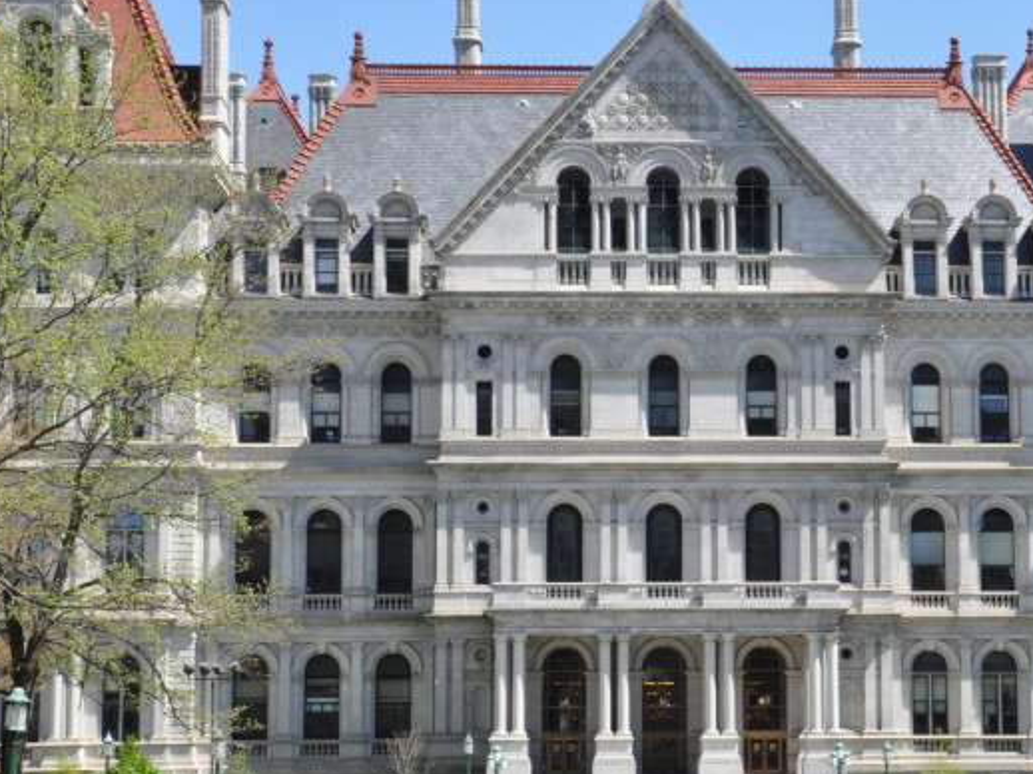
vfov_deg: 16.2
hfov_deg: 21.4
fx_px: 2710
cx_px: 743
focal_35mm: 91
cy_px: 415
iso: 1000
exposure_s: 1/320
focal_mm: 35
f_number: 18
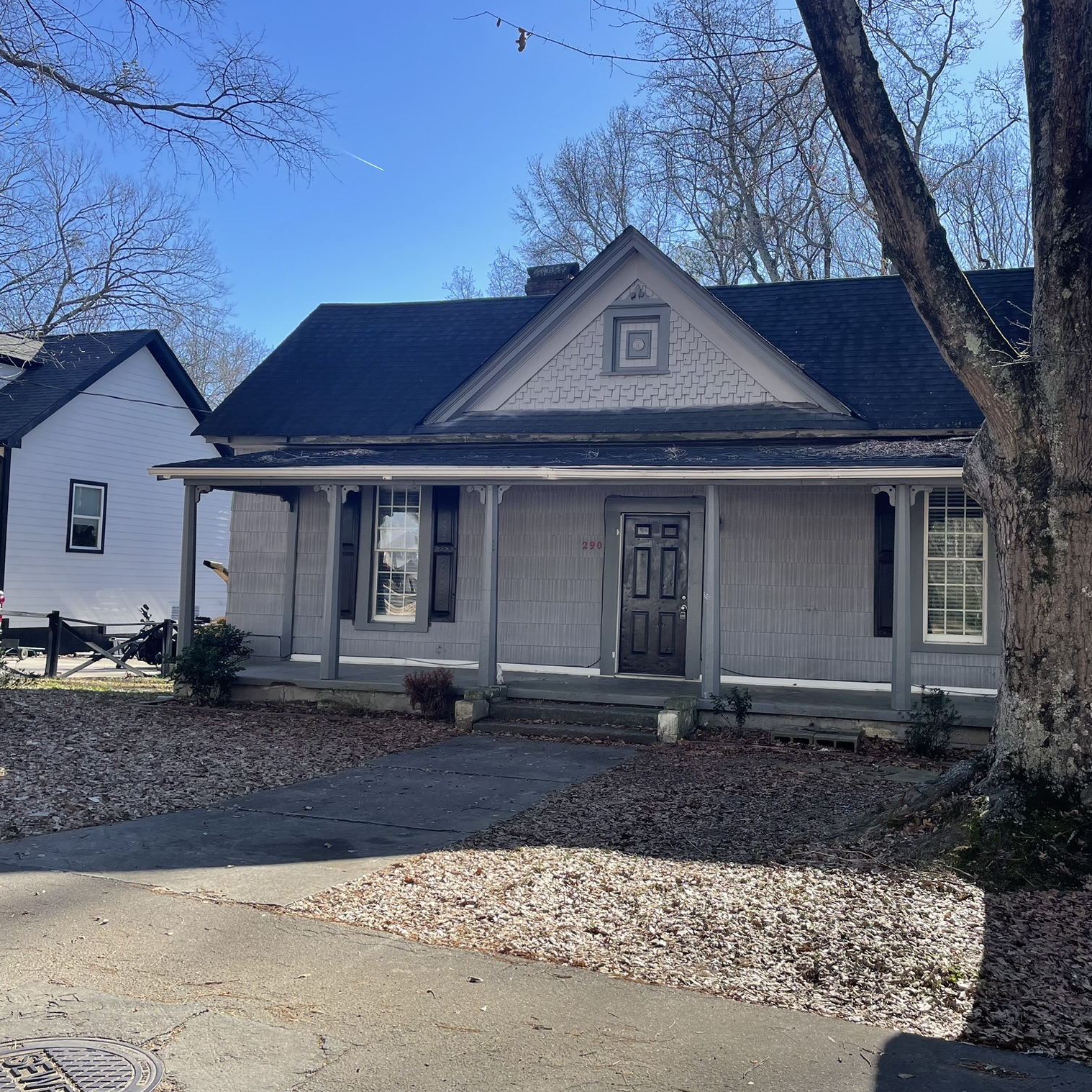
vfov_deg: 52.5
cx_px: 669
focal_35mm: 31
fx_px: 1106
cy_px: 542
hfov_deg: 52.1
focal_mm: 4.2
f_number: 1.6
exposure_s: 1/1383
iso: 32
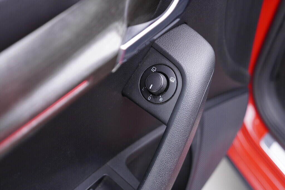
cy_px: 95
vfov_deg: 36.9
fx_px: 285
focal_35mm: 36
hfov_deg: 53.1
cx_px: 142
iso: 320
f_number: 2.8
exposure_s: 1/40
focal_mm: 24
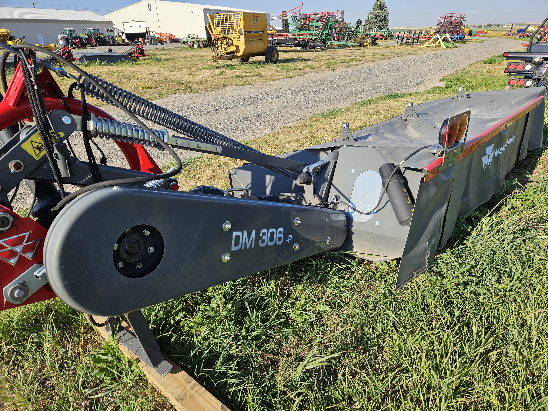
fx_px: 364
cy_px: 206
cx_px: 274
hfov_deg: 73.9
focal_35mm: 23
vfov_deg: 58.9
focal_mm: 5.4
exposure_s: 1/1279
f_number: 1.8
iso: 25
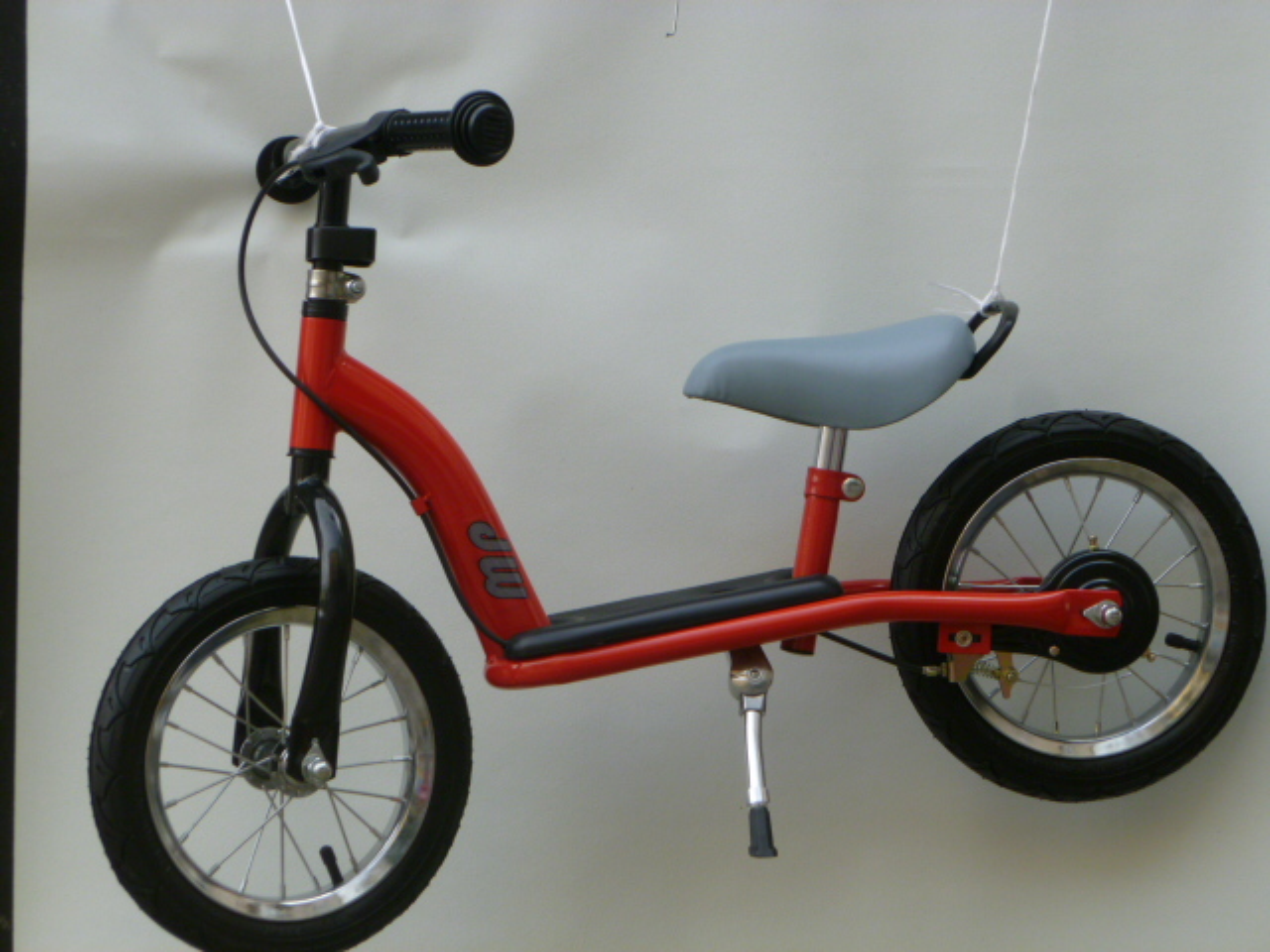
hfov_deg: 18.0
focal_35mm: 109
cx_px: 635
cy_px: 476
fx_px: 3999
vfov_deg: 13.6
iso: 200
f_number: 4.8
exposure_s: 1/100
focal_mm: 19.5
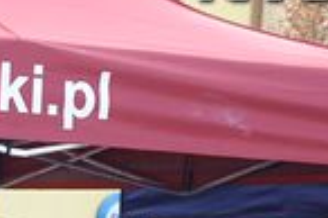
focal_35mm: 297
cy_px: 541
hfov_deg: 6.8
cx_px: -254
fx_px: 2703
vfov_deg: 4.5
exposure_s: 1/160
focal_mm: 34
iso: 400
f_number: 6.3
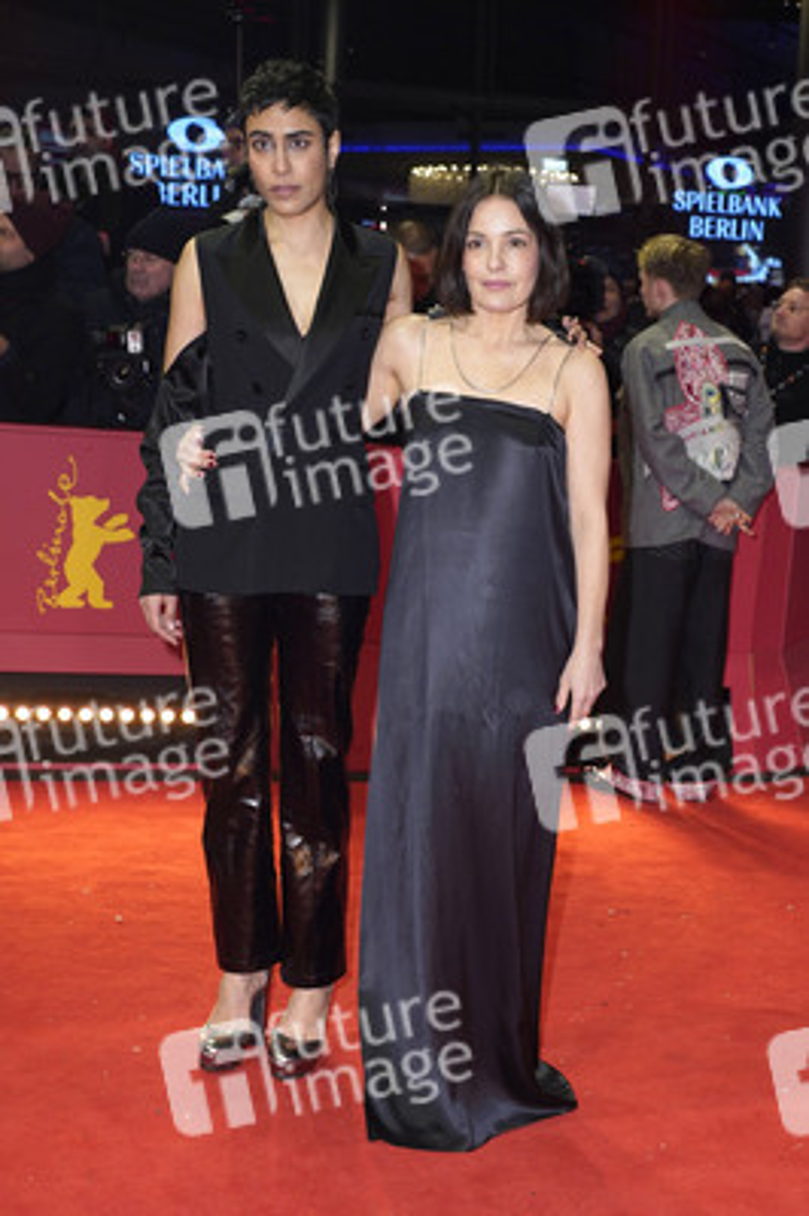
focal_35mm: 48
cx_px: 404
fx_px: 1621
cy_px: 608
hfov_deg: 28.0
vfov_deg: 41.1
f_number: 5.6
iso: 640
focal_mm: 48
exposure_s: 1/160
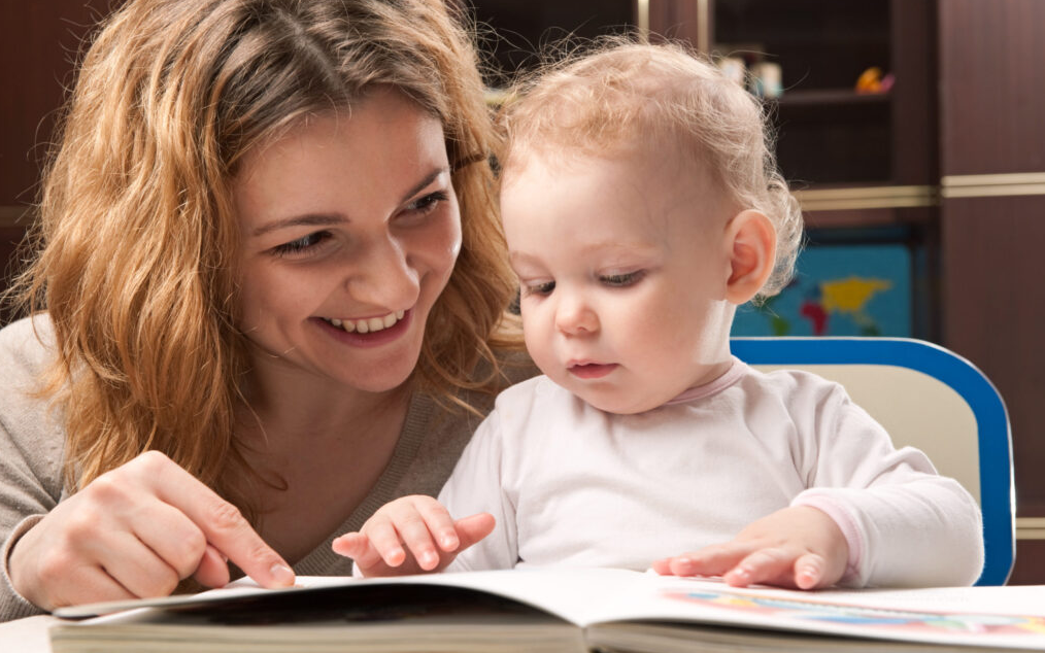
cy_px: 346
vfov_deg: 18.1
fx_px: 2051
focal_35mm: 72
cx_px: 524
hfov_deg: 28.6
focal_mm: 70
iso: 200
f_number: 10
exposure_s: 1/160
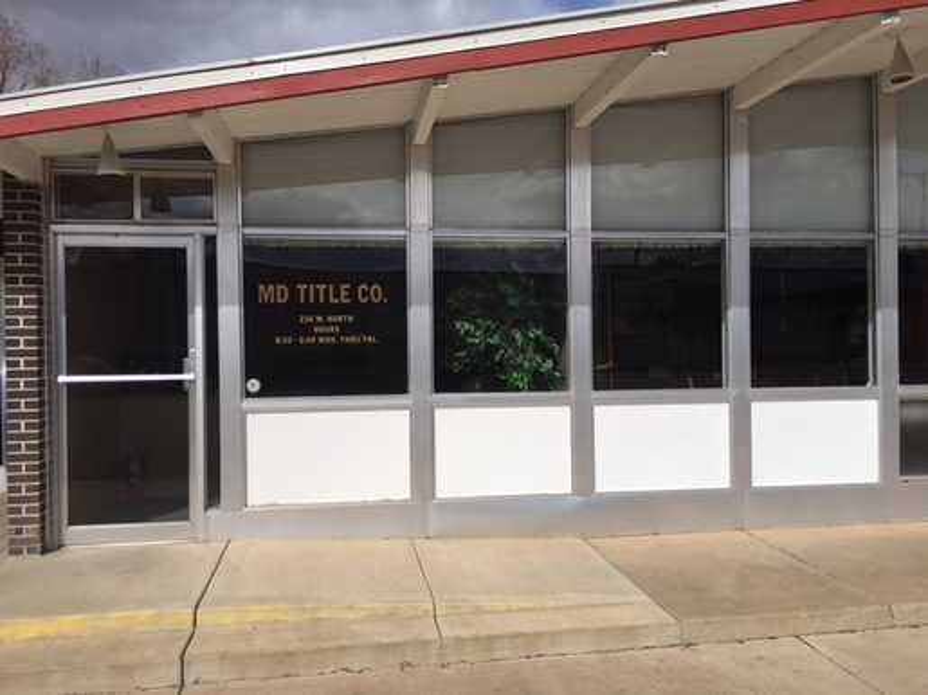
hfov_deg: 61.7
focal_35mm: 29
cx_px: 464
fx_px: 777
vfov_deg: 48.2
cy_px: 348
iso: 25
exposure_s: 1/4049
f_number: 2.2
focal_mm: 4.15
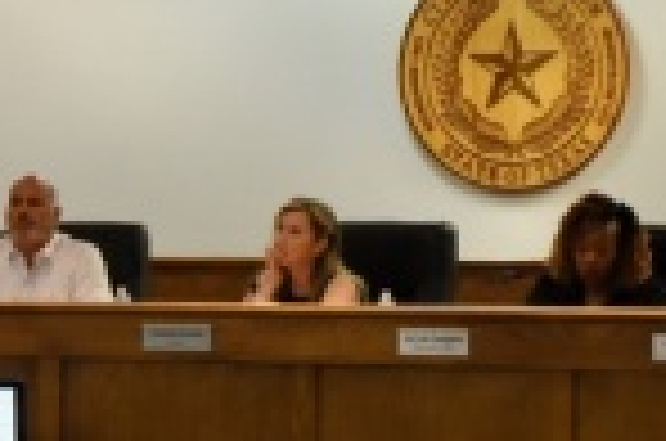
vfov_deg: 5.9
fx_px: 4283
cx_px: 292
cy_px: 216
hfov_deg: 8.9
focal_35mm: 232
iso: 1600
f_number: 4.2
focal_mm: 44
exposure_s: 1/160
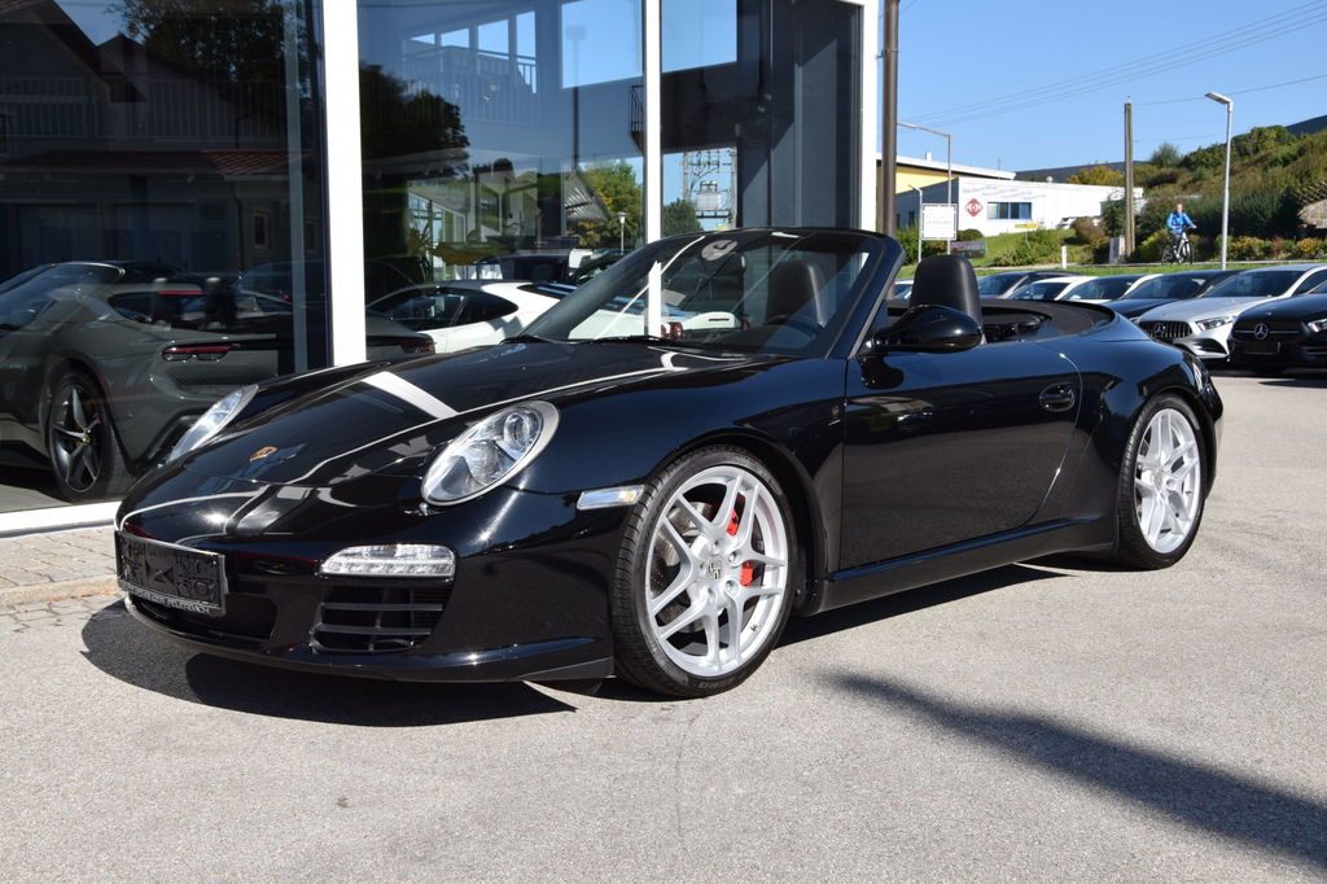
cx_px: 664
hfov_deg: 49.6
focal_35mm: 39
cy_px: 442
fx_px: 1437
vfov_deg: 34.2
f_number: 10
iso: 200
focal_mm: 26
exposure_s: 1/400
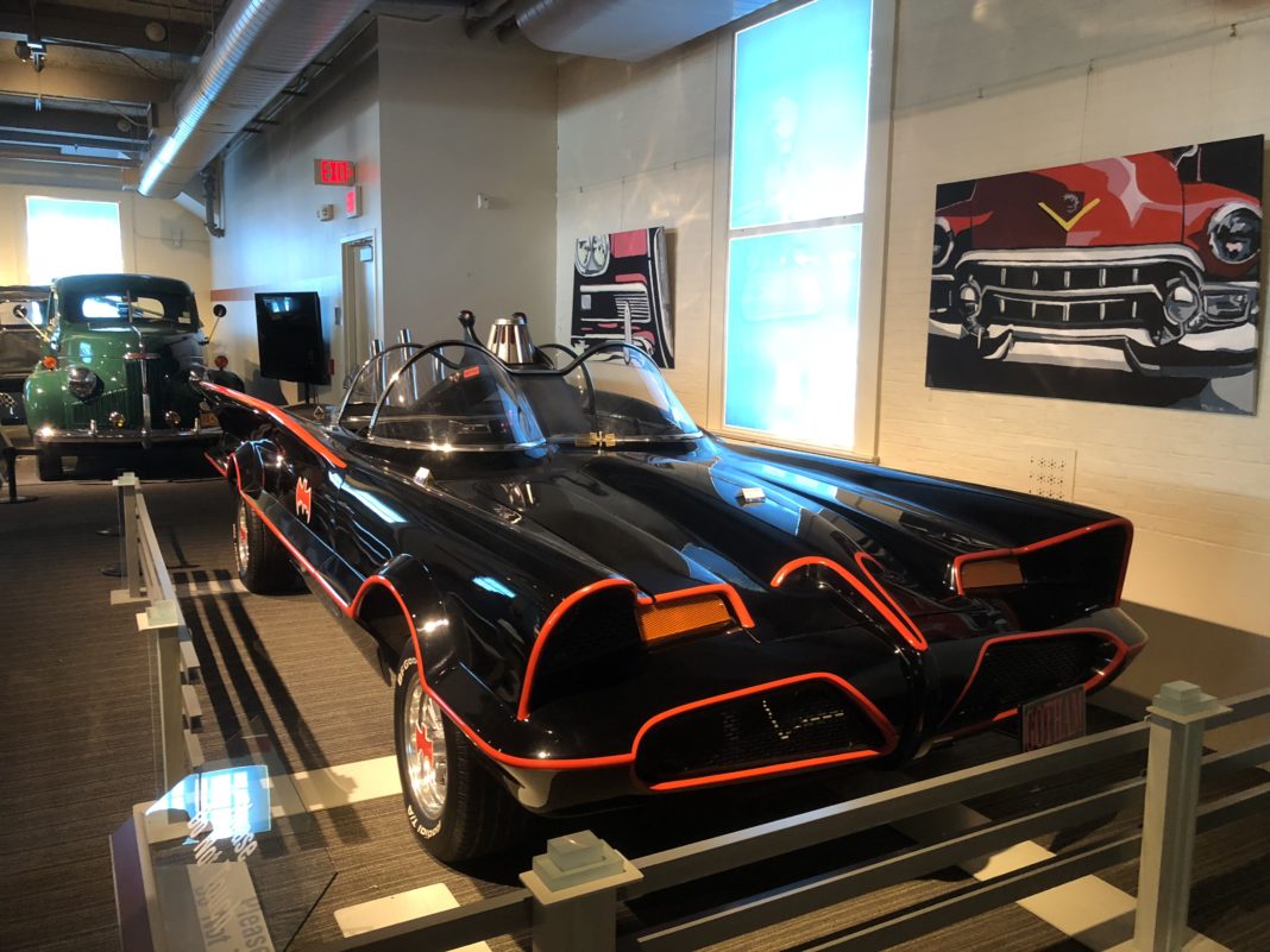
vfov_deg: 49.7
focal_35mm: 28
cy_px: 476
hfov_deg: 63.4
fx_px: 1027
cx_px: 635
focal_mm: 3.99
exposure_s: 1/7
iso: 80
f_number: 1.8
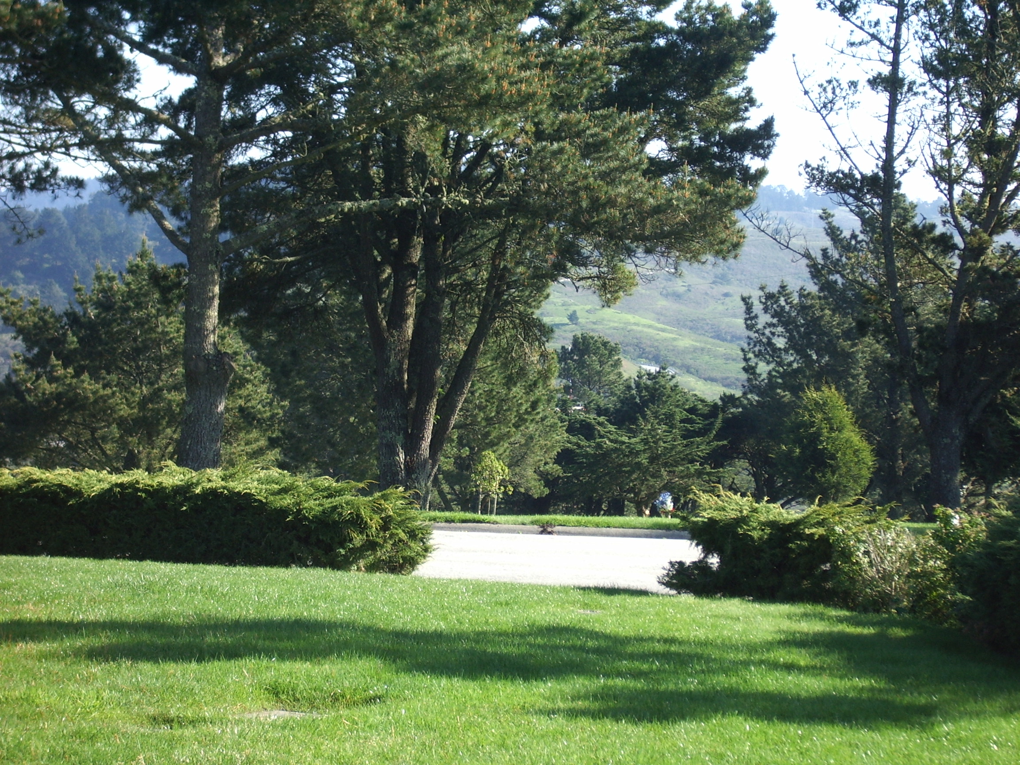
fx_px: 3094
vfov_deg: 14.1
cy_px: 382
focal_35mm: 105
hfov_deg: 18.7
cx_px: 510
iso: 100
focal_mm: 17.4
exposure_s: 1/125
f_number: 4.8
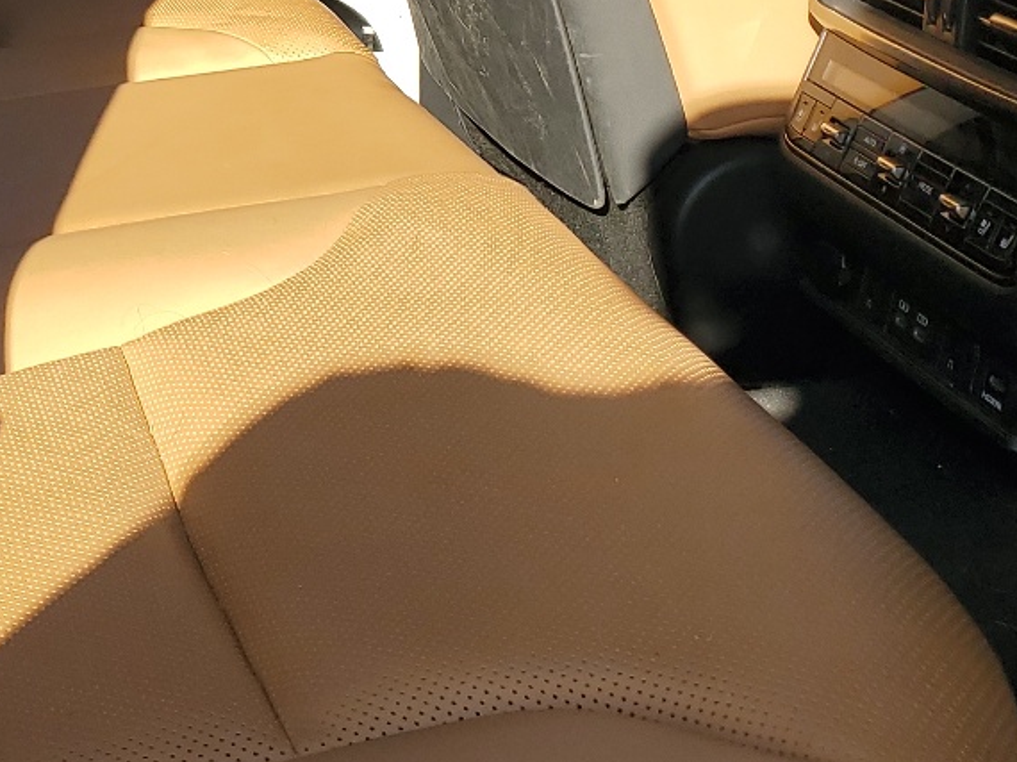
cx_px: -25
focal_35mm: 73
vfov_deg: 19.2
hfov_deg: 25.3
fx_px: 2144
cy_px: -111
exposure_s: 1/1111
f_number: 1.5
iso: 50
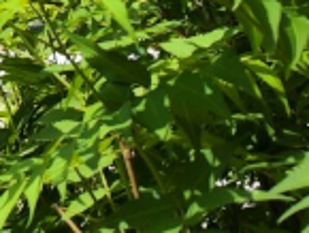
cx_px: -441
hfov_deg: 10.3
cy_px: -498
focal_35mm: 165
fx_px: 1474
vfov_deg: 7.7
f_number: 1.9
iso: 50
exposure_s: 1/1672
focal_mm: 6.92
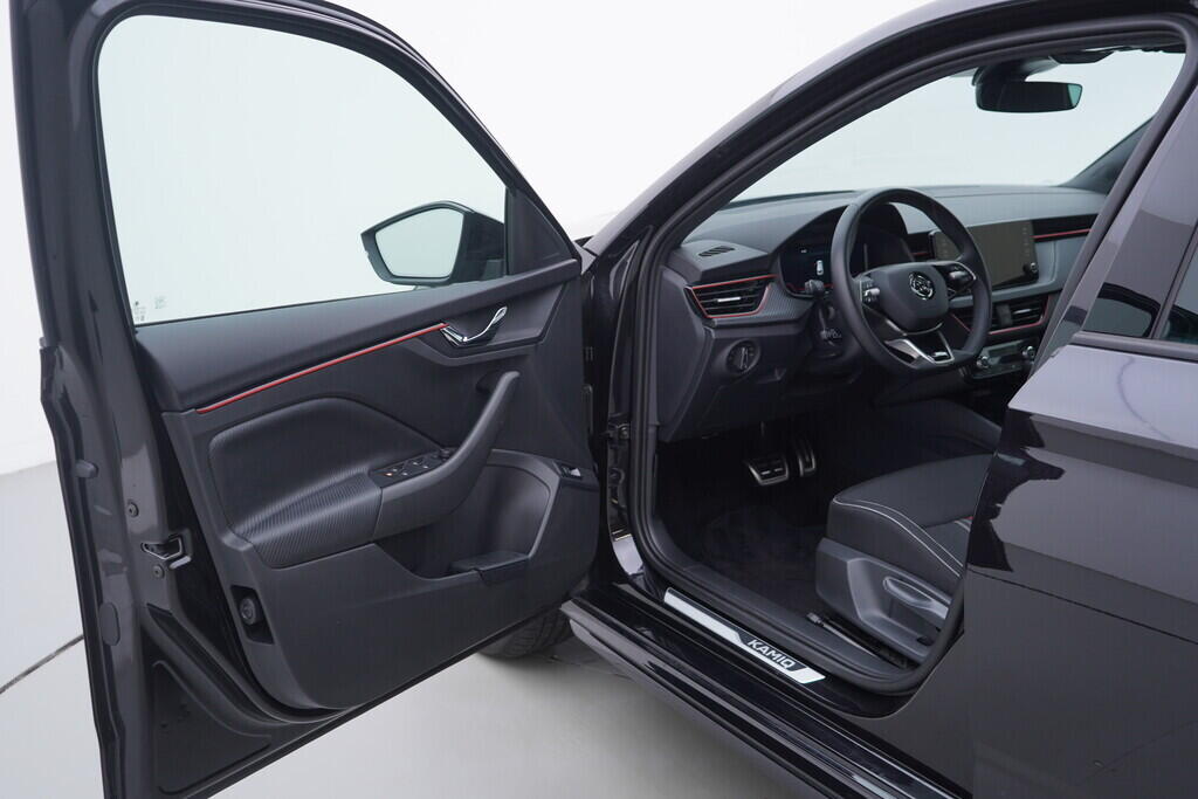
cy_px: 400
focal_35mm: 36
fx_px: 1198
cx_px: 599
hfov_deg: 53.1
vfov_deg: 36.9
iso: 125
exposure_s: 1/50
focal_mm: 24
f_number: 3.2
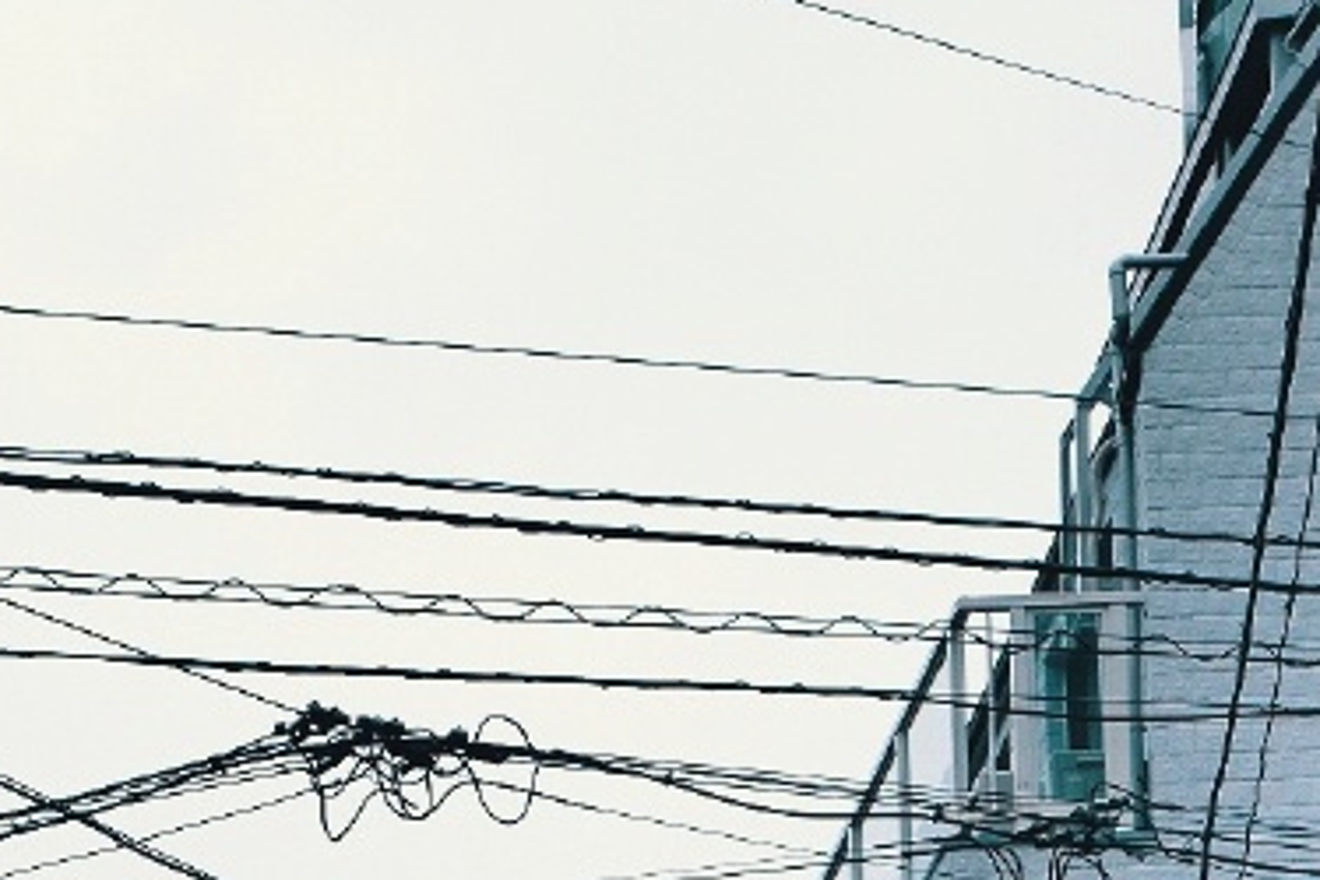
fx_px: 5976
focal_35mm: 163
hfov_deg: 12.5
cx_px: 236
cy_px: 1982
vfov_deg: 7.9
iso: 800
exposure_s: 1/550
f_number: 5
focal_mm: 34
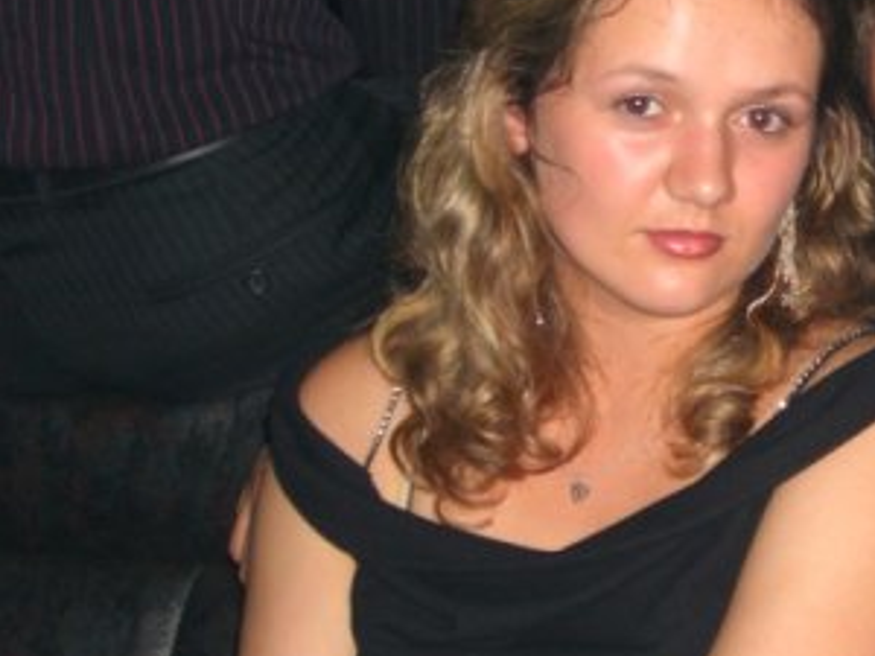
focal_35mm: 114
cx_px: 869
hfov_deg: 16.9
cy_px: 376
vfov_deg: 13.0
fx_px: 2882
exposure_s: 1/60
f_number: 3.6
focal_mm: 11.8
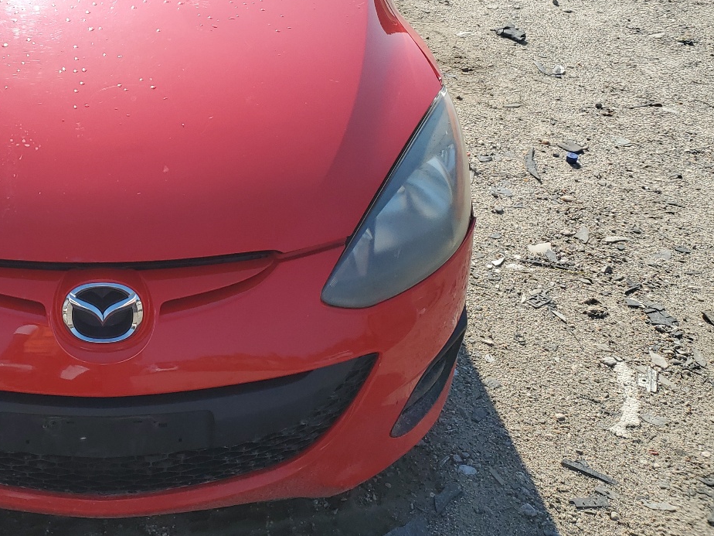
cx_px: 102
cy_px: 131
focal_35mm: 45
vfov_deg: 31.6
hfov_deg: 39.7
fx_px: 928
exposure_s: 1/2000
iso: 50
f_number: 1.5
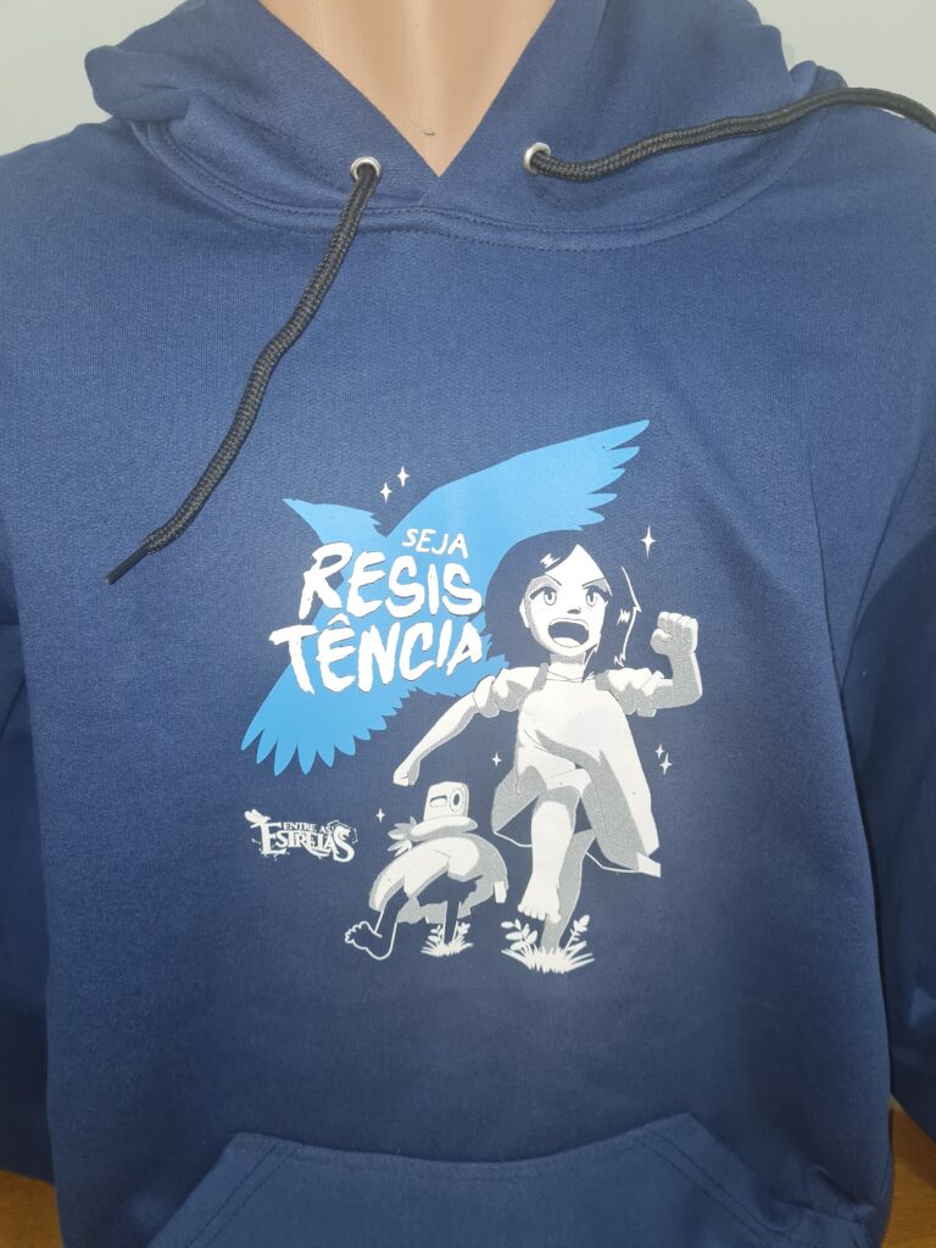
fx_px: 937
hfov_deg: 53.1
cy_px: 624
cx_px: 468
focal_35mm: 26
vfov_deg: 67.3
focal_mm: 5.4
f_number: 1.8
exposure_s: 1/60
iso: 80
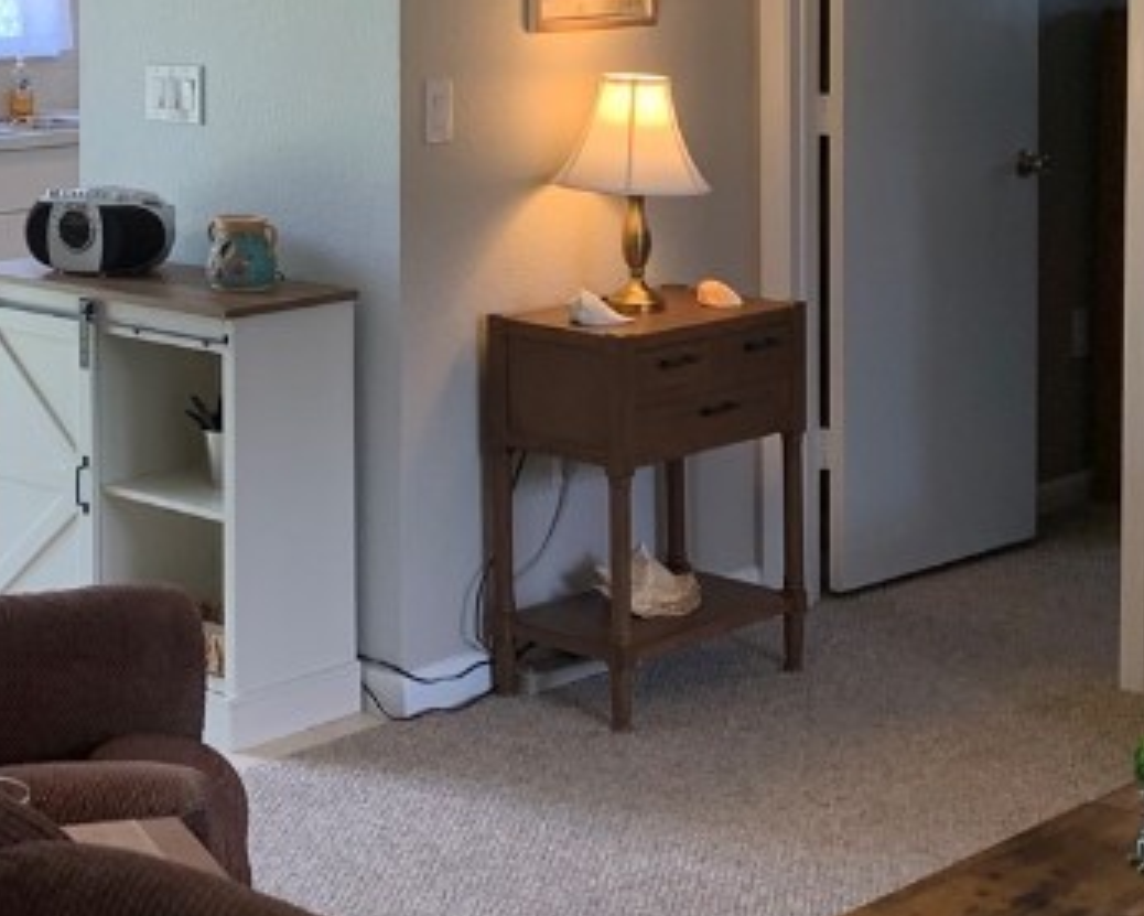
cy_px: -7
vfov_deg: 19.8
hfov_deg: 24.9
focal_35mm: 75
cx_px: 185
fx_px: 2540
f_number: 1.8
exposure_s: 1/120
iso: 80
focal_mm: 4.25
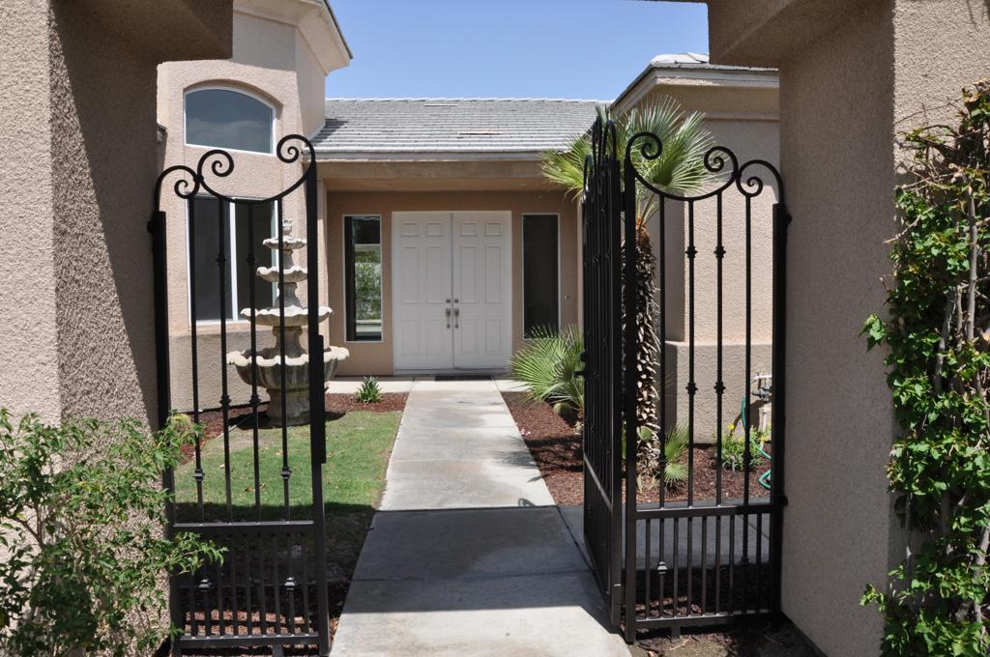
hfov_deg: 67.4
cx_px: 495
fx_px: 742
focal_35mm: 27
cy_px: 328
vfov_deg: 47.8
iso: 200
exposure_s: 1/320
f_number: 9
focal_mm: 18
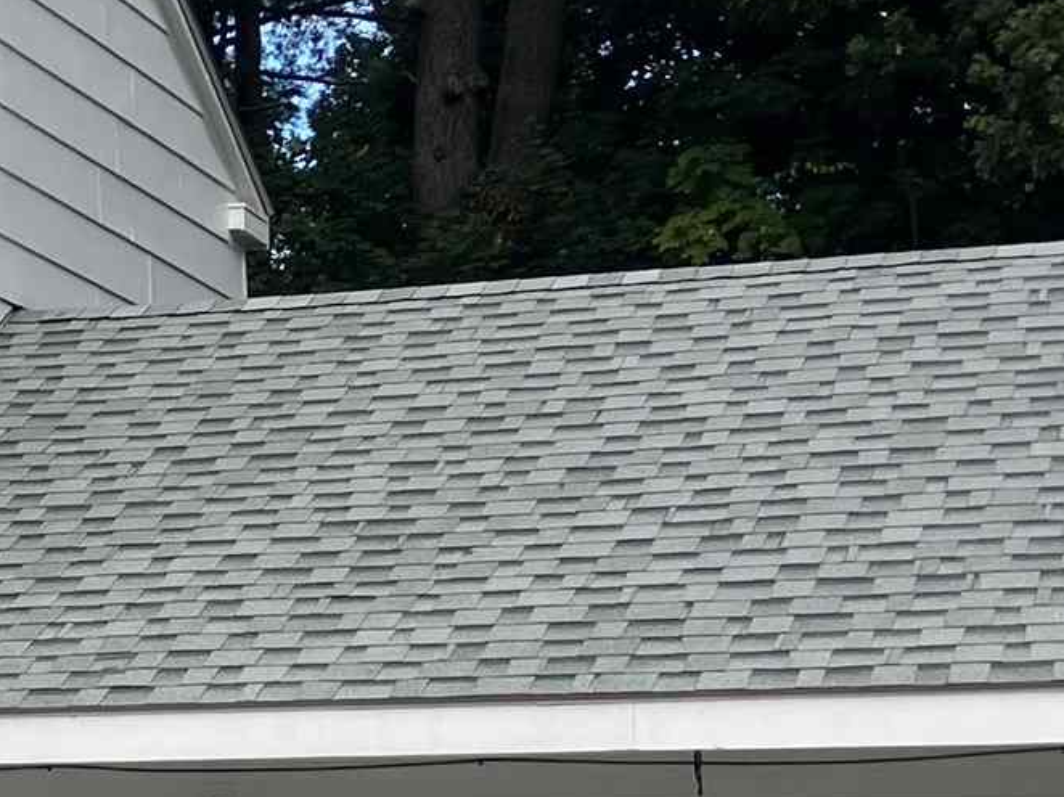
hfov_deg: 14.4
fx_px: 3994
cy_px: 676
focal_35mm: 130
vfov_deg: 11.3
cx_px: -376
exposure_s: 1/917
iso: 32
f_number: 1.8
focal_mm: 3.99
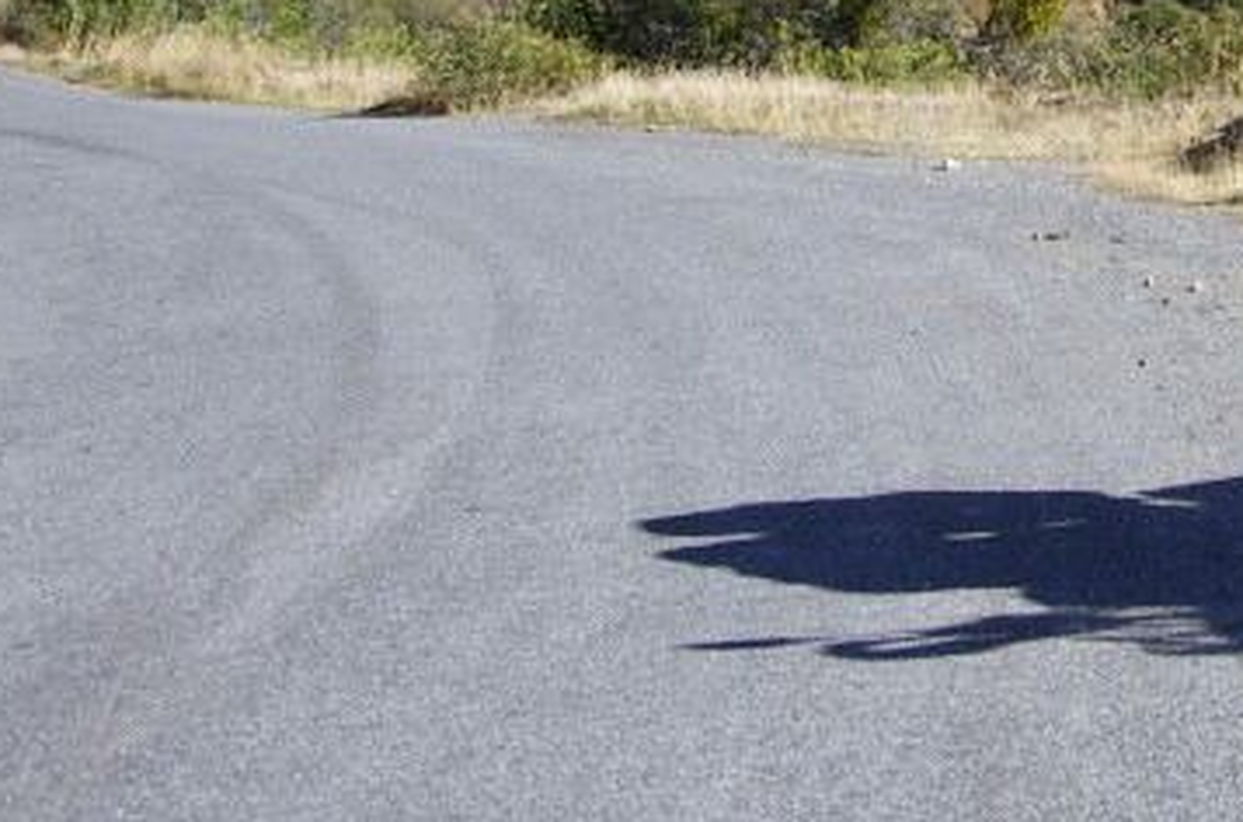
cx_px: 1734
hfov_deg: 20.1
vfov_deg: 14.5
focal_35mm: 90
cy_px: -219
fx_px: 3114
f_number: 7.1
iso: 100
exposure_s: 1/160
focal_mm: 21
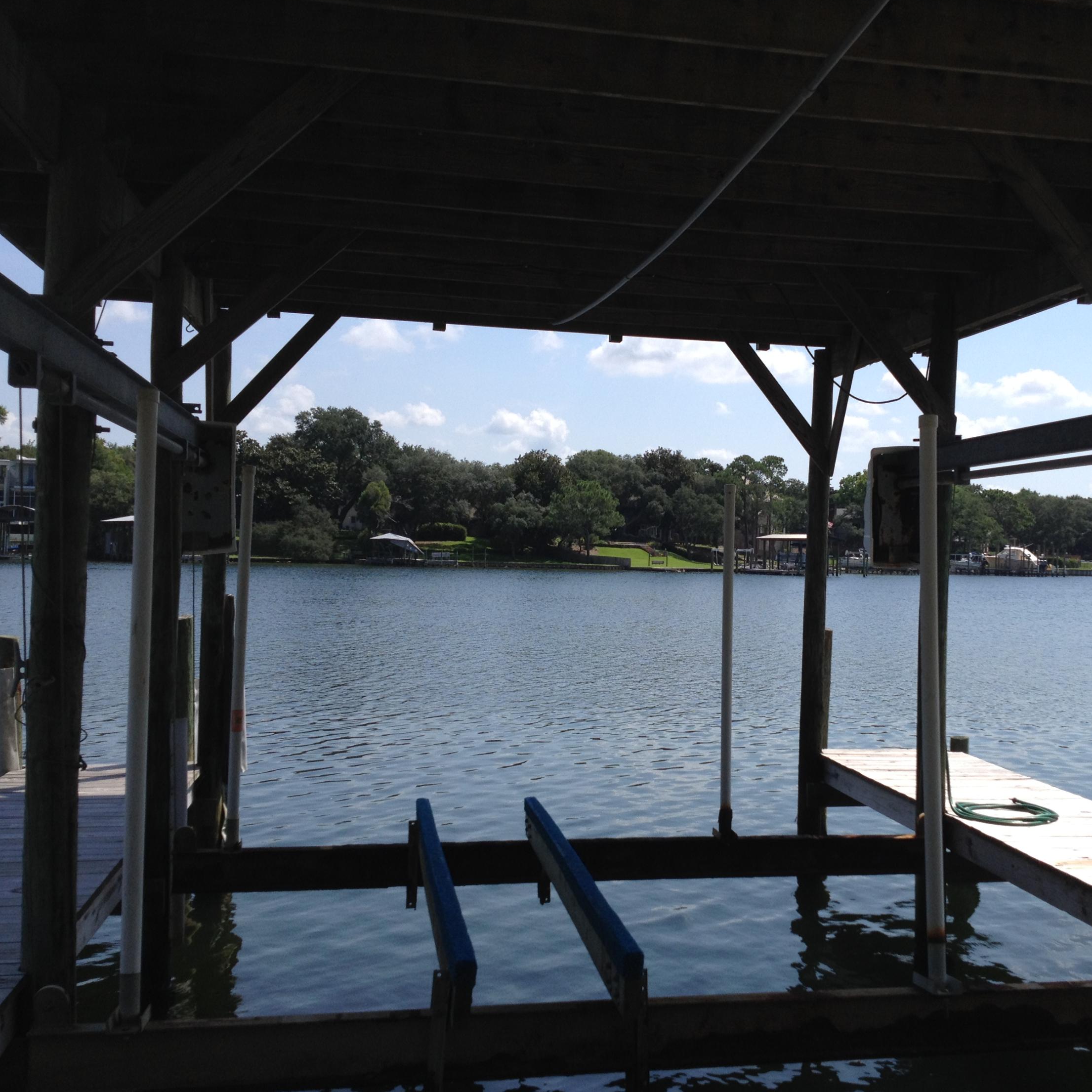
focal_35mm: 42
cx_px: 693
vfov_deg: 40.0
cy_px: 549
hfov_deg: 39.7
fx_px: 1499
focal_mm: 4.28
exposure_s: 1/2045
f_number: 2.4
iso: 50
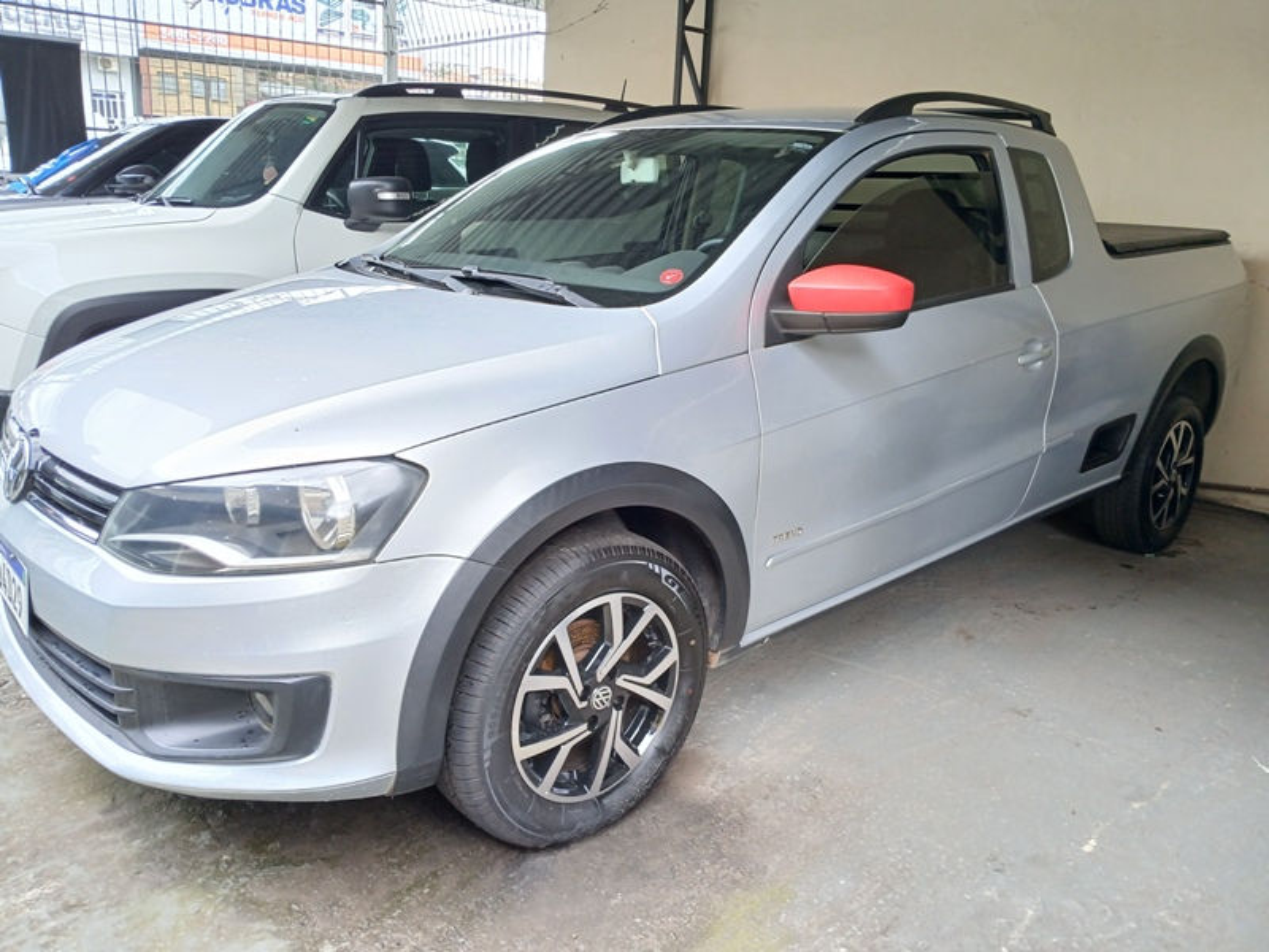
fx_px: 953
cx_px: 634
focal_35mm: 26
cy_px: 476
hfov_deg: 67.3
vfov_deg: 53.1
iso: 100
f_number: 1.8
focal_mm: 3.98
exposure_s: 1/60
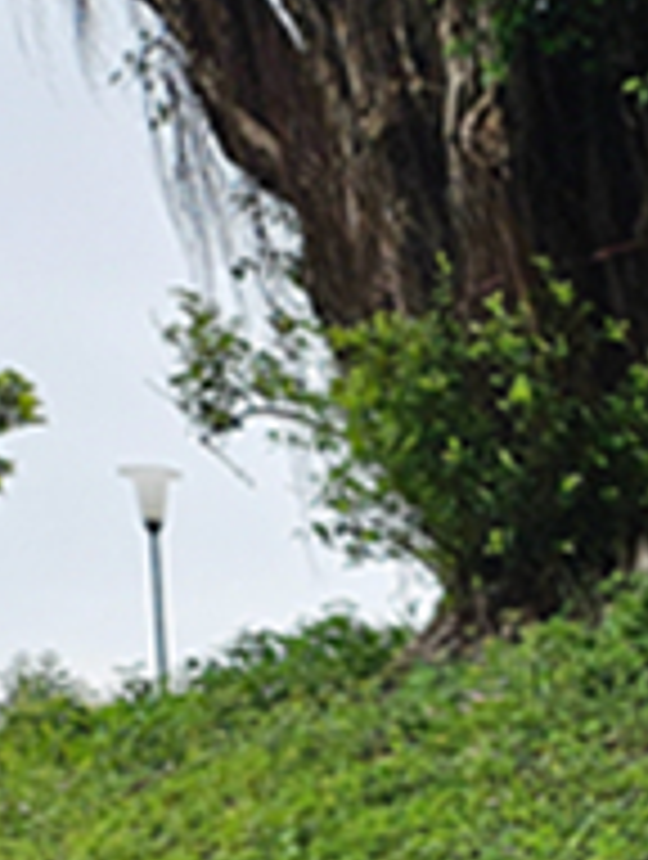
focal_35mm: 123
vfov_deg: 14.8
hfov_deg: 9.6
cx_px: 1890
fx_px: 3060
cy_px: 1324
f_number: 1.8
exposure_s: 1/285
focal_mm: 5.4
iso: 25
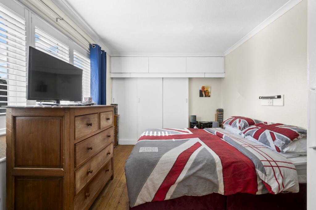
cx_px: 158
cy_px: 105
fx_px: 136
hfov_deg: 98.6
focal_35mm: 16
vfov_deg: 75.4
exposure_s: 1/1.67
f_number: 16
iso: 200
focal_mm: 15.5
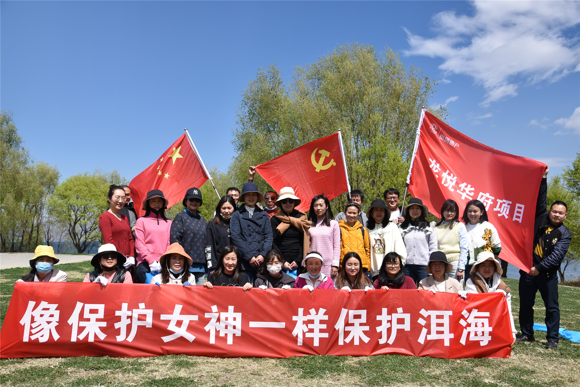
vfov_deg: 40.0
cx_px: 290
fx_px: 532
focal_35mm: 33
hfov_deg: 57.2
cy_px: 194
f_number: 5
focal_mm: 22
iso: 100
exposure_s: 1/640
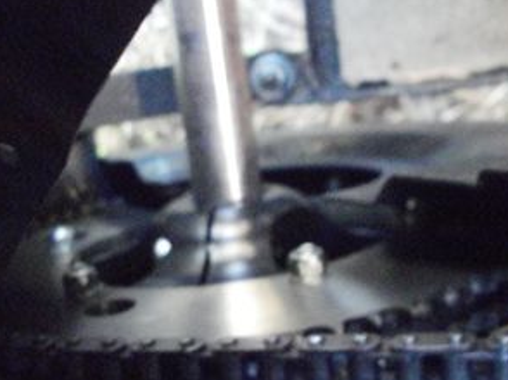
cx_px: 270
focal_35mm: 49
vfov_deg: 29.6
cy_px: 225
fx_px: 719
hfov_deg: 38.9
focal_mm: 6.3
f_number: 3.5
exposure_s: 1/8
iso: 1600
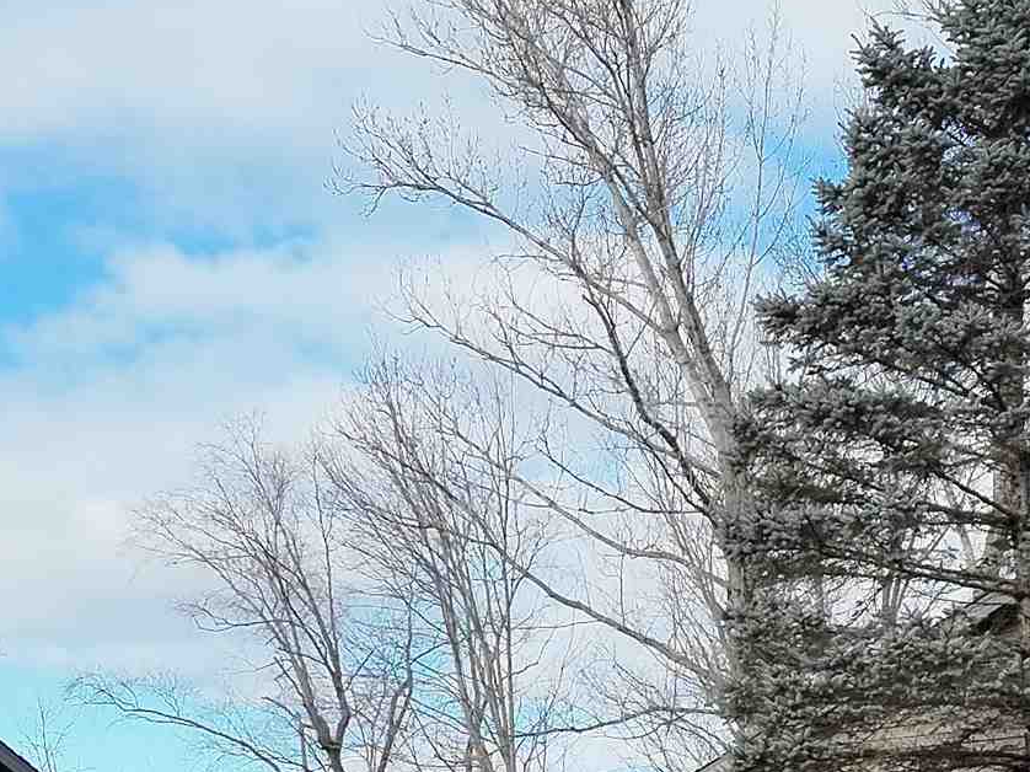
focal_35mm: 88
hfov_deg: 22.0
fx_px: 2618
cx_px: 784
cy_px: 913
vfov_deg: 16.1
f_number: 1.7
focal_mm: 6.72
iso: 260
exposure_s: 1/2000
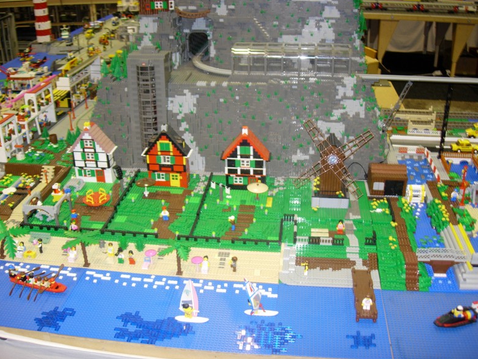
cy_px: 177
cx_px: 240
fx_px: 539
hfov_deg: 47.8
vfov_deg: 36.8
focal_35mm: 39
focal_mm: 7.8
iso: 79
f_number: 2.8
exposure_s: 1/9.5
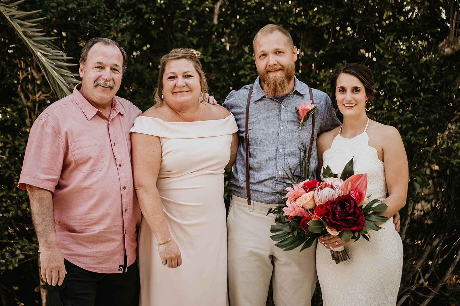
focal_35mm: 85
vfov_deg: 16.1
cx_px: 230
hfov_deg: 23.9
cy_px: 153
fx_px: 1086
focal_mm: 85
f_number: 2.5
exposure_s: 1/250
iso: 320
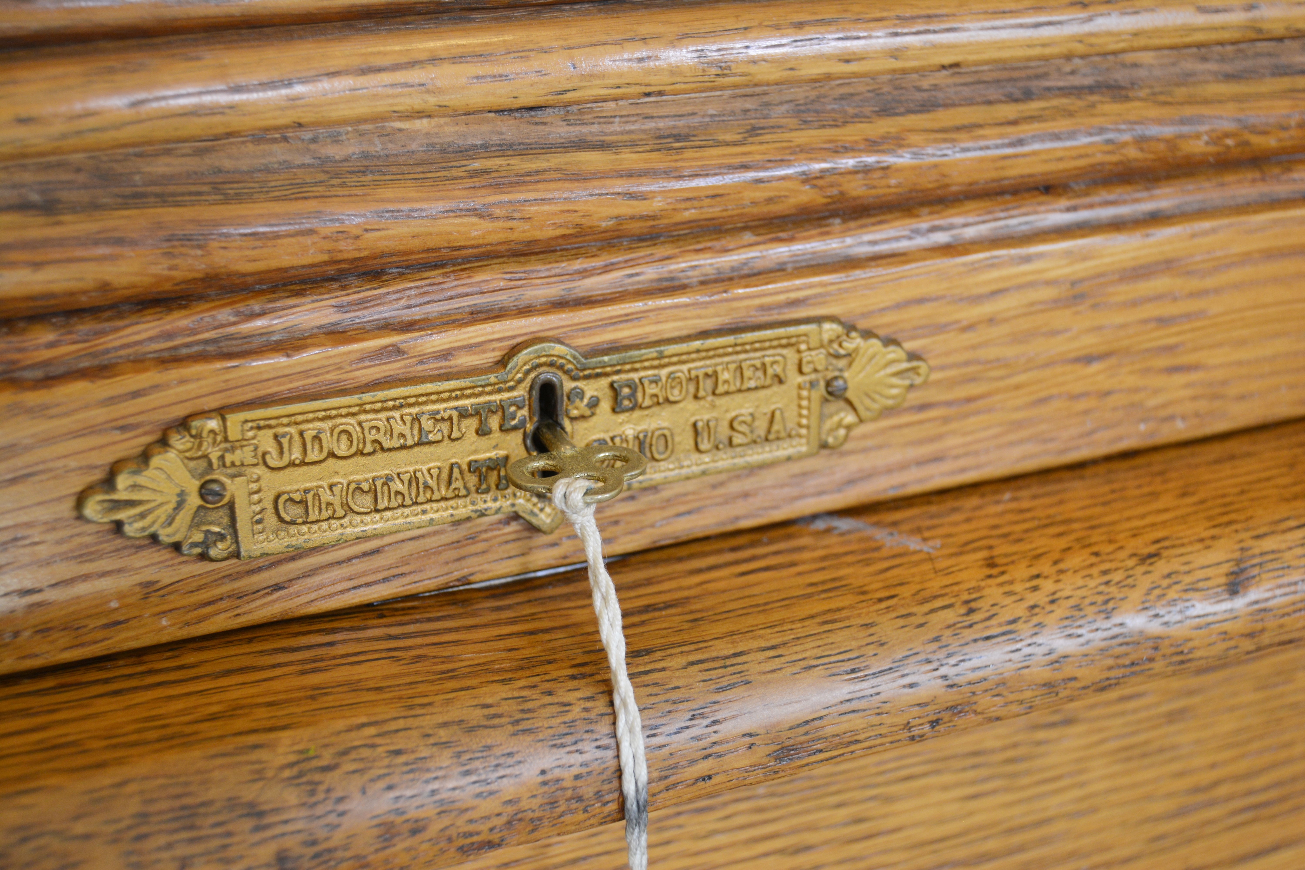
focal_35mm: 48
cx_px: 652
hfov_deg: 41.1
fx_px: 1740
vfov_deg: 28.1
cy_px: 435
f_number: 4.5
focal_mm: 32
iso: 400
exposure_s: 1/80
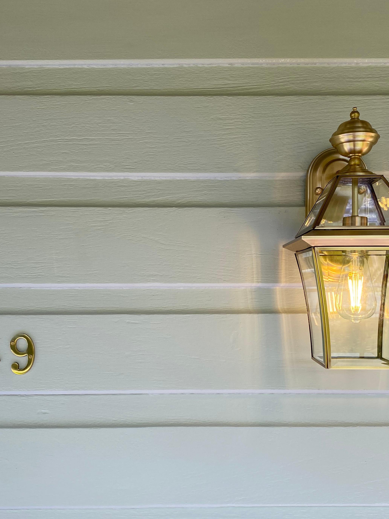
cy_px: 279
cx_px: 197
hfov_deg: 37.7
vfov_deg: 48.9
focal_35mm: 38
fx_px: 569
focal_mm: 4.25
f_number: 1.8
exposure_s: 1/724
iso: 32
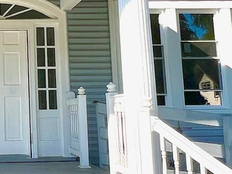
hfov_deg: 27.9
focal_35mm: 63
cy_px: 46
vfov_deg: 23.1
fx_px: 422
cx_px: -25
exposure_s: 1/1488
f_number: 1.8
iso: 32
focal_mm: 1.57
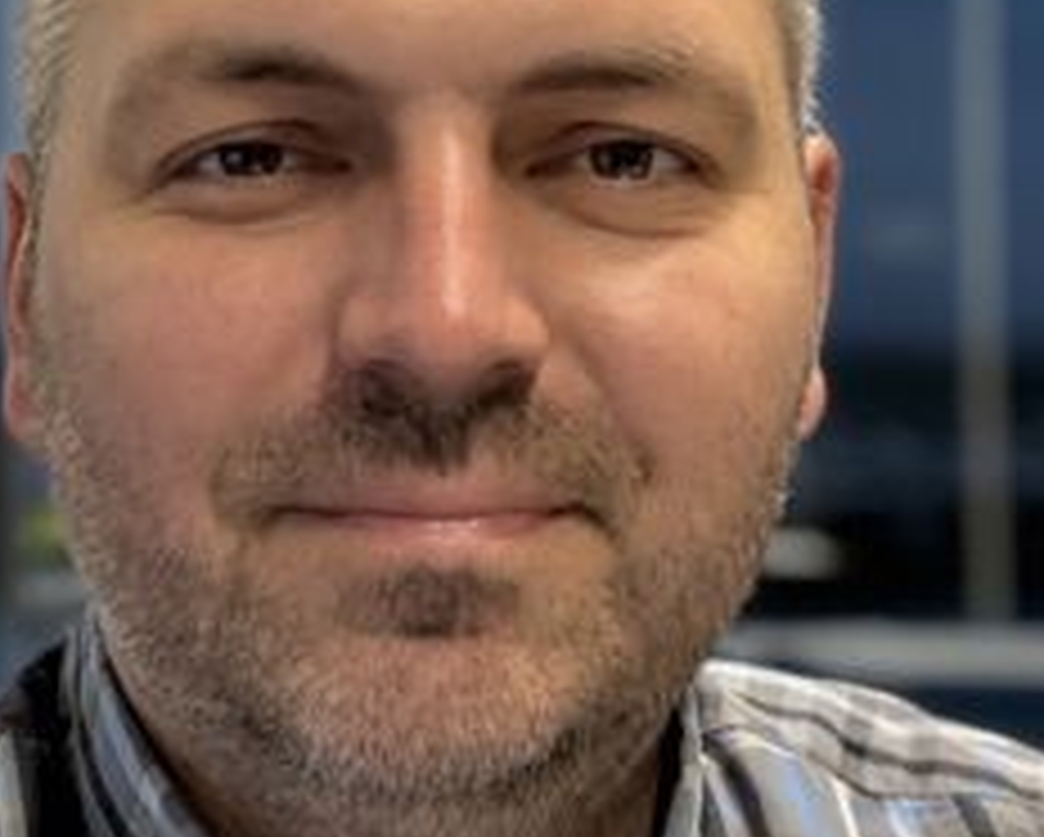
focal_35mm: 74
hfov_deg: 25.7
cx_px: 423
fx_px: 2288
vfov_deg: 20.6
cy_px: 250
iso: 200
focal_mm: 2.69
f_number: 1.9
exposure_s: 1/60
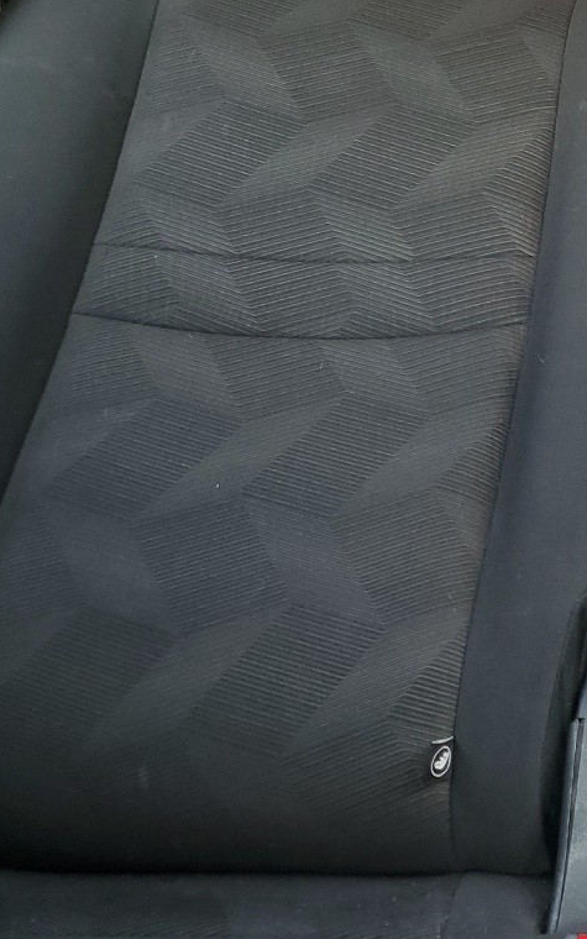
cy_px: 282
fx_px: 1485
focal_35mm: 58
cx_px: 961
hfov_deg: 18.8
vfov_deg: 34.6
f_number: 1.5
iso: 55
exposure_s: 1/60.2
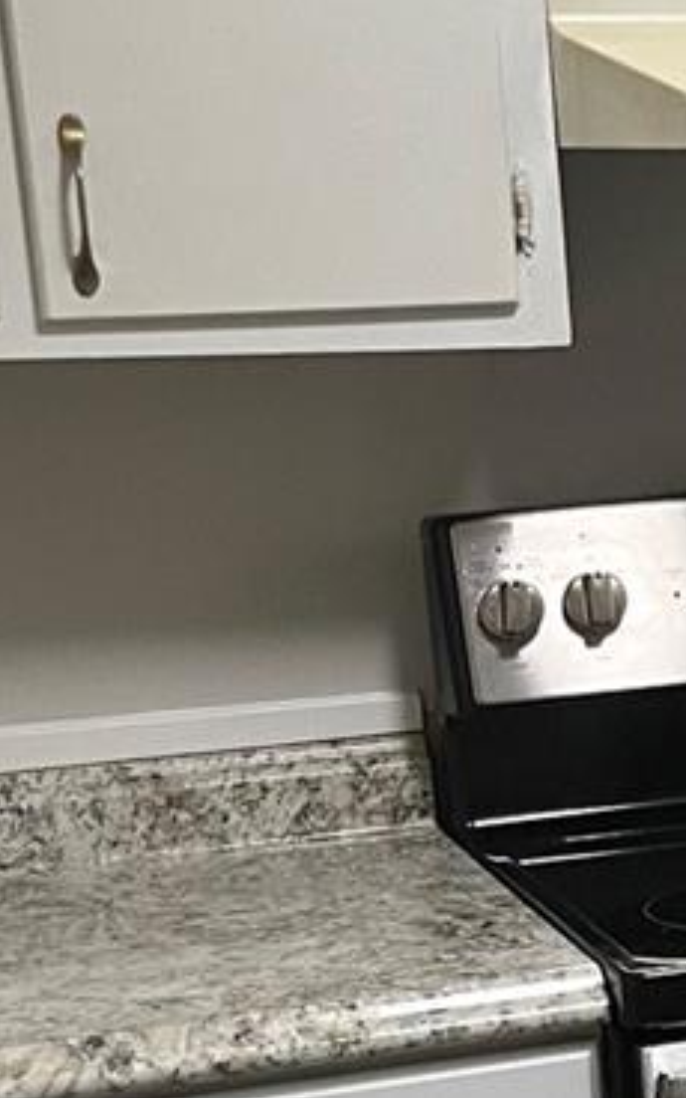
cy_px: 853
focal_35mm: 115
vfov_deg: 18.0
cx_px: 1617
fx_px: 3440
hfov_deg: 10.0
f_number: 1.6
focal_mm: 5.1
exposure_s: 1/60
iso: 100
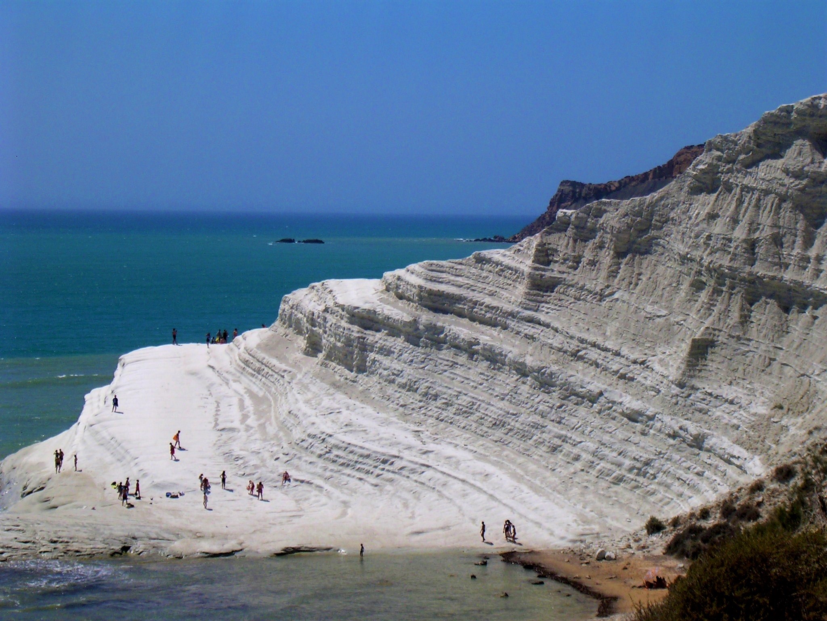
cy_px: 310
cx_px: 414
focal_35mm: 110
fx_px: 2628
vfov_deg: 13.5
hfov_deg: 17.9
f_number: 4.8
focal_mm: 16.7
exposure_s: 1/782
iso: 100
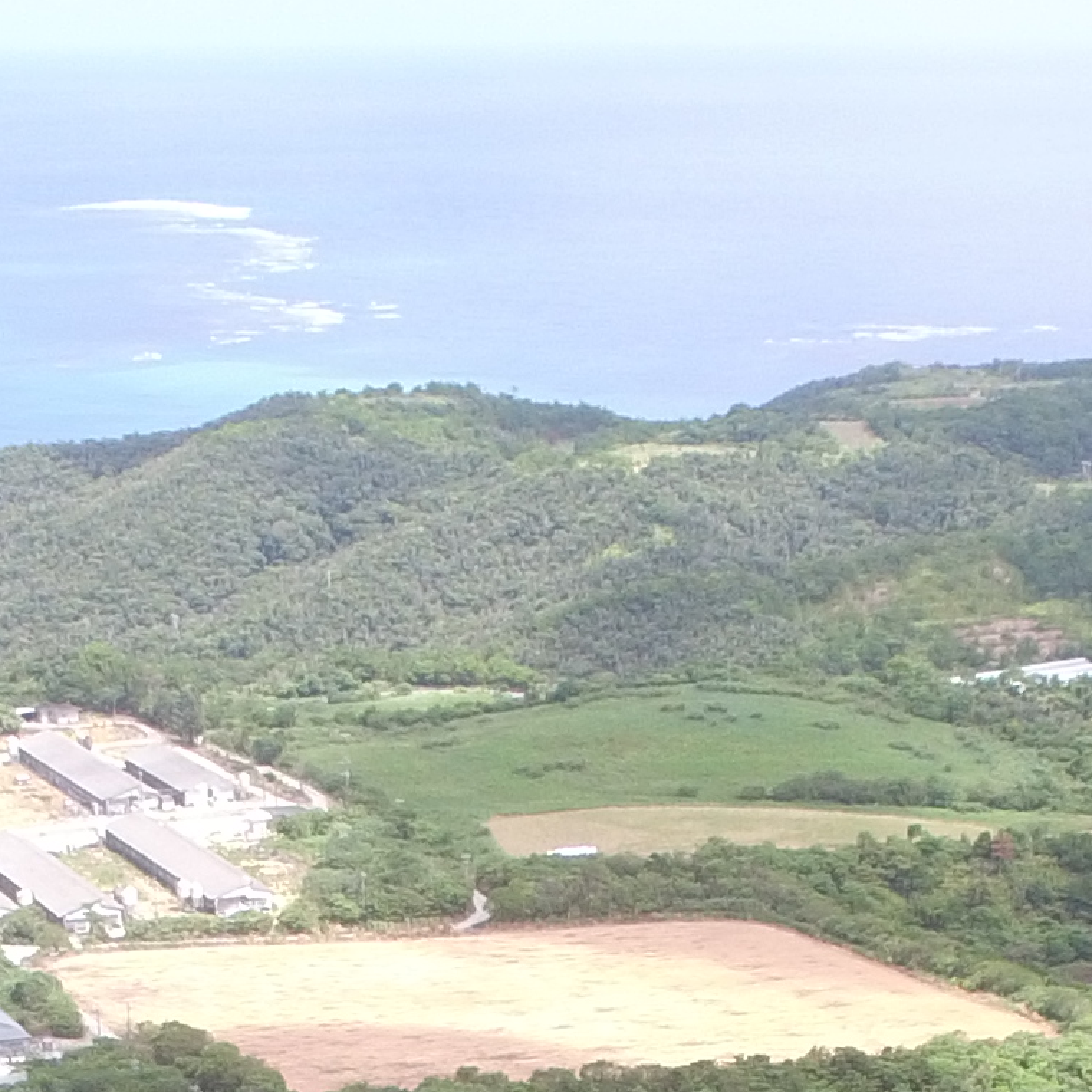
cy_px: 1639
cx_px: 520
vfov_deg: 16.9
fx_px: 3319
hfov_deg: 18.7
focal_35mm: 93
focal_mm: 3.61
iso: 100
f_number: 2.8
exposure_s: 1/360
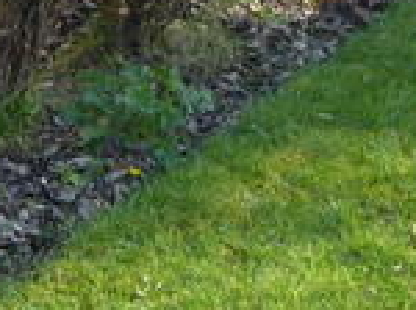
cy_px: -19
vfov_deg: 9.0
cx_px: 141
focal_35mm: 164
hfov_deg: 12.1
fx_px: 1968
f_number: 3.3
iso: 100
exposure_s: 1/80
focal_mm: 4.3
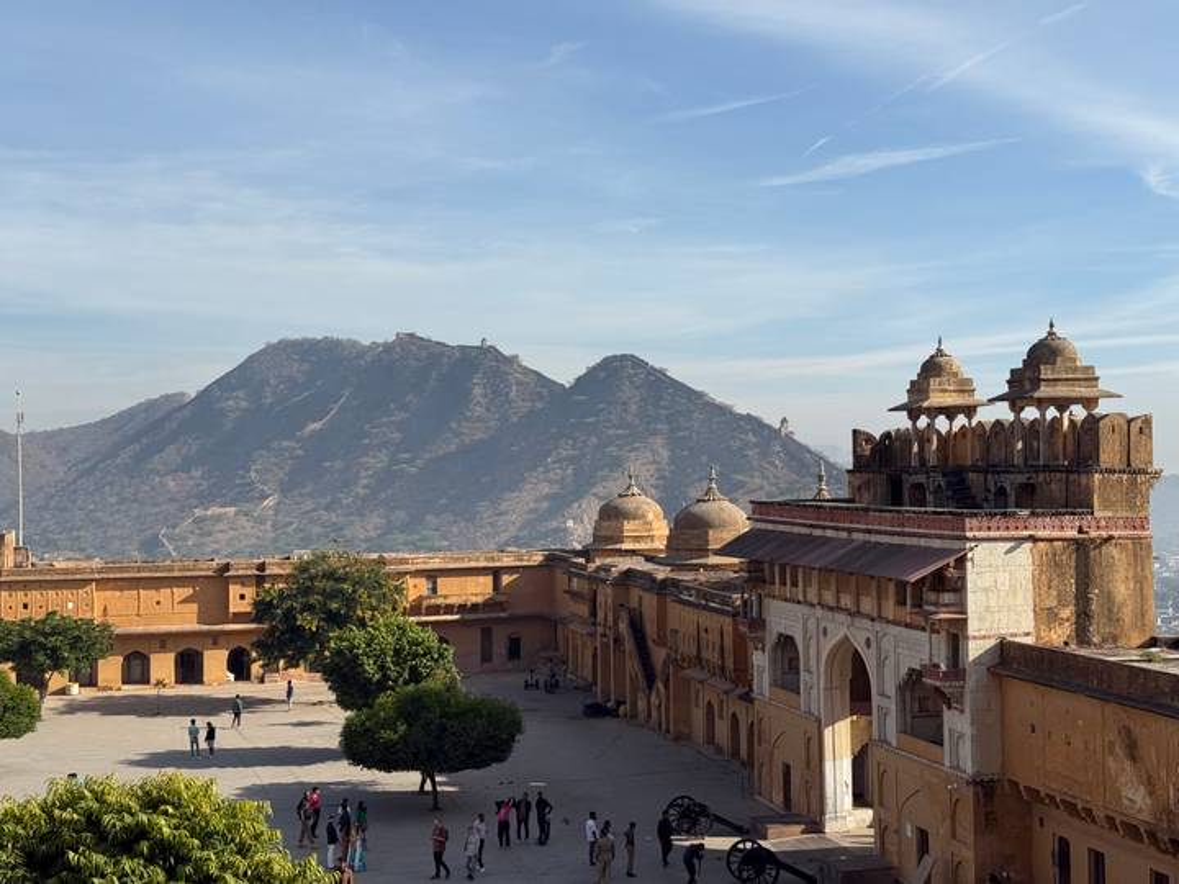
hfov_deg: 39.7
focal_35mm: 48
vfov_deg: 30.3
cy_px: 442
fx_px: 1635
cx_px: 590
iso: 64
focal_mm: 6.76
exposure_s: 1/5208
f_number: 1.78
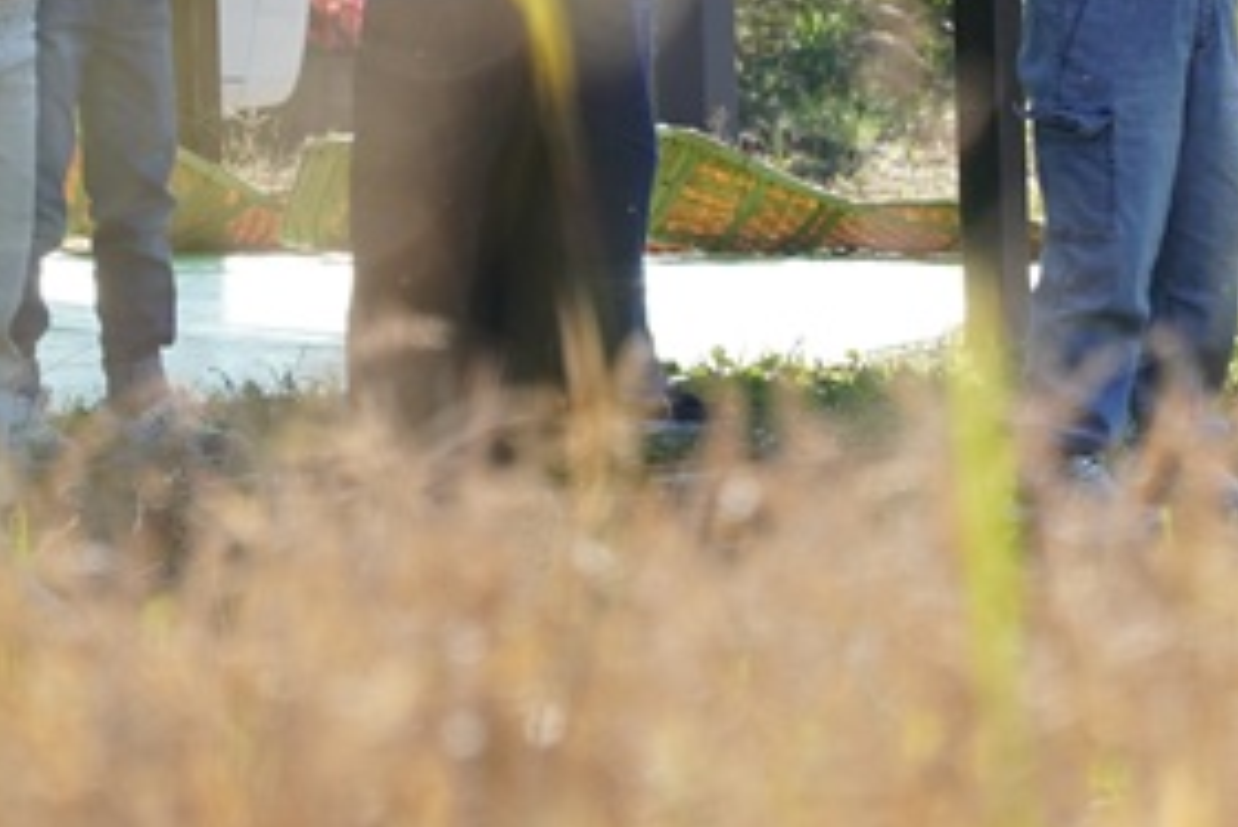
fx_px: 19328
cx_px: 429
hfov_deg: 3.7
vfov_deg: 2.4
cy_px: -378
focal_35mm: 562
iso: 100
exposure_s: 1/320
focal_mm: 105
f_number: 5
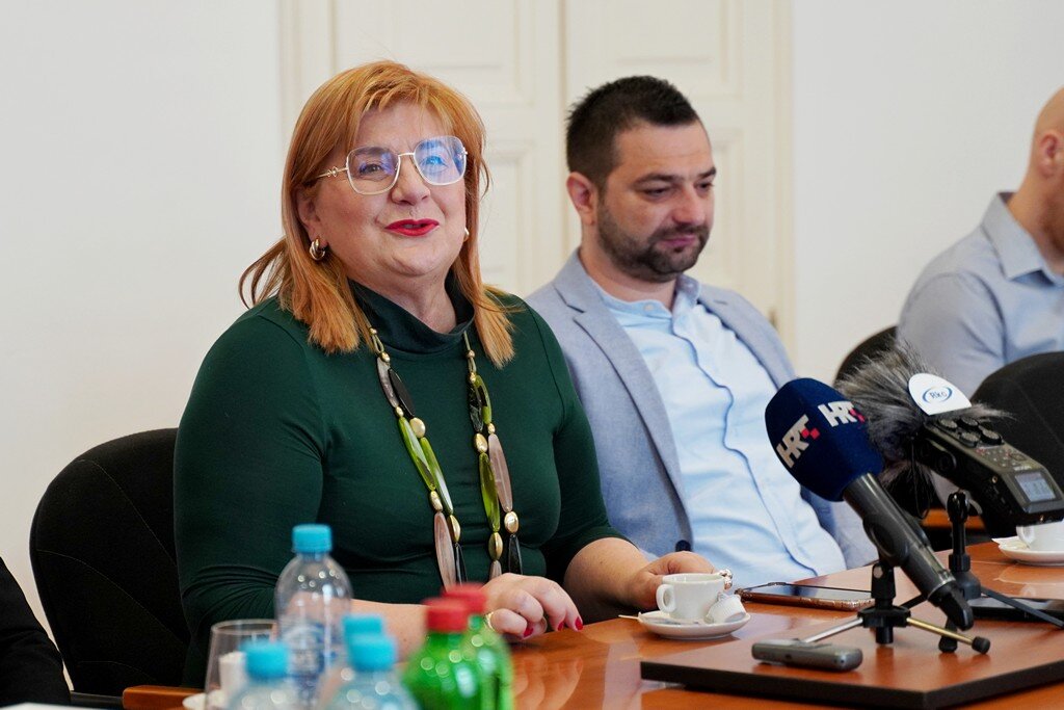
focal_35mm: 112
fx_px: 3325
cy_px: 355
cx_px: 532
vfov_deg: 12.2
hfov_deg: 18.2
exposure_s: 1/160
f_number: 2.8
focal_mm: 75
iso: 1000
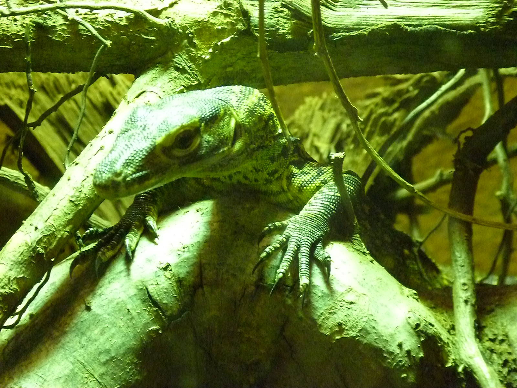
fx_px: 4959
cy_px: 194
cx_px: 258
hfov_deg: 6.0
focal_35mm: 332
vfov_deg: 4.5
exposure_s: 1/100
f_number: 4.1
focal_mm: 59.7
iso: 1600
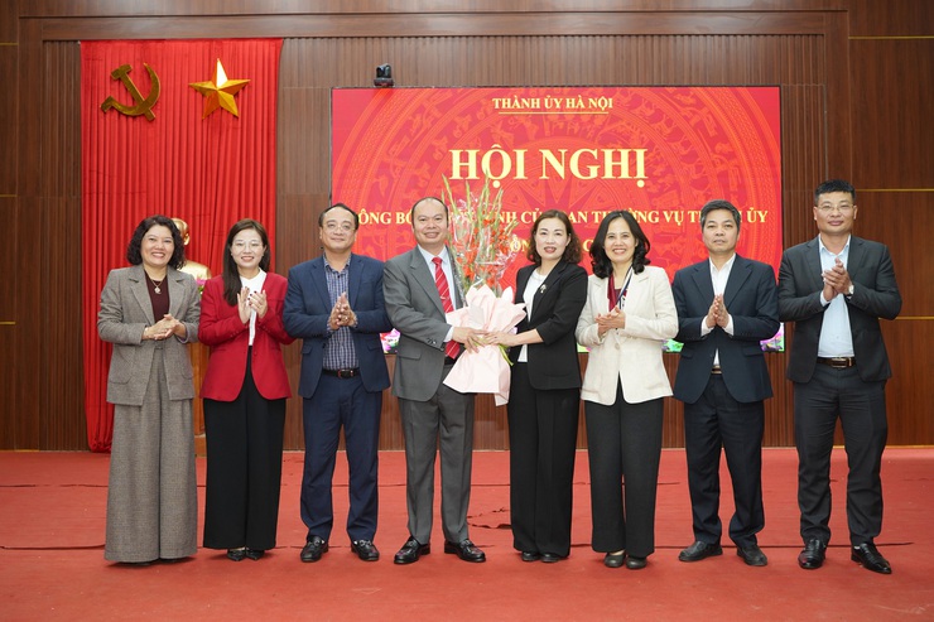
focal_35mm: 35
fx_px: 908
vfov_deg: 37.8
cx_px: 467
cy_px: 311
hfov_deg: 54.4
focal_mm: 35
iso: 1000
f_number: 4
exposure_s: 1/200
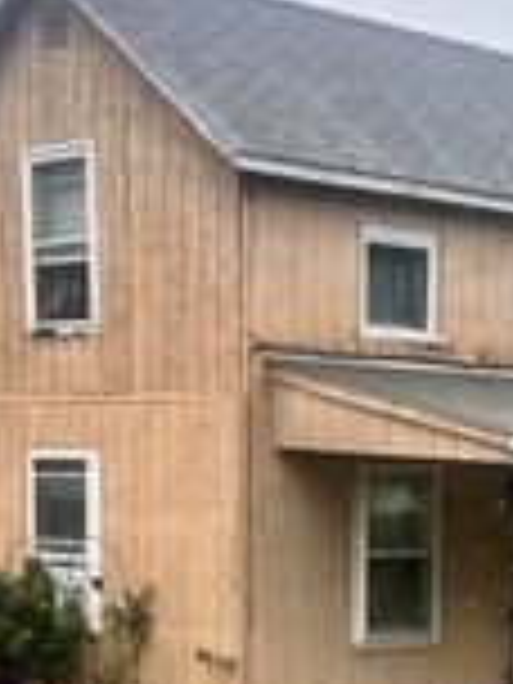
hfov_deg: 13.9
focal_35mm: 105
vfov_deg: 18.0
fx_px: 2075
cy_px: 776
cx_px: 508
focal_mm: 6.86
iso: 80
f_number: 1.78
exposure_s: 1/1157
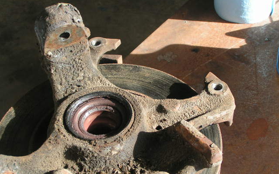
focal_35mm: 67
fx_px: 510
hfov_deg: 30.6
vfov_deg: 19.4
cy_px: 102
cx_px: 140
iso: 50
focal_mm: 9.7
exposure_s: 1/80
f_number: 4.5
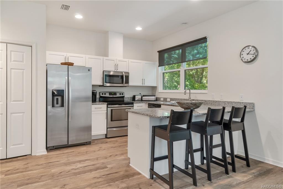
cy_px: 94
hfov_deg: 77.3
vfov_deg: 56.1
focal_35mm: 22
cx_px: 142
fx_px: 177
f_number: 8
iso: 320
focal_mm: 15
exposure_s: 6
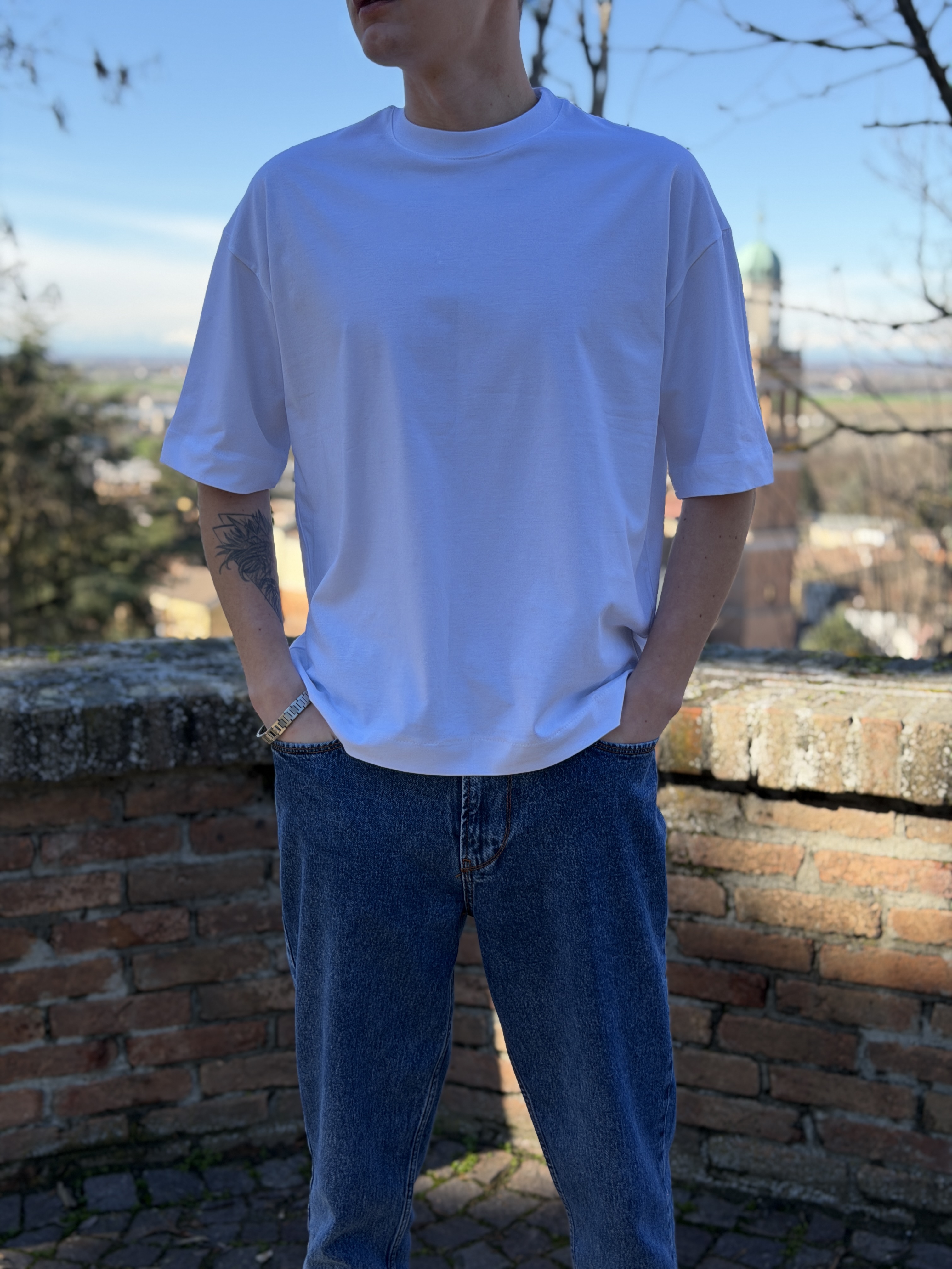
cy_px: 634
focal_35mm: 48
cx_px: 476
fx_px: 1760
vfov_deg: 39.7
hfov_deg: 30.3
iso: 80
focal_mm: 6.76
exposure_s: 1/1931
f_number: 1.78
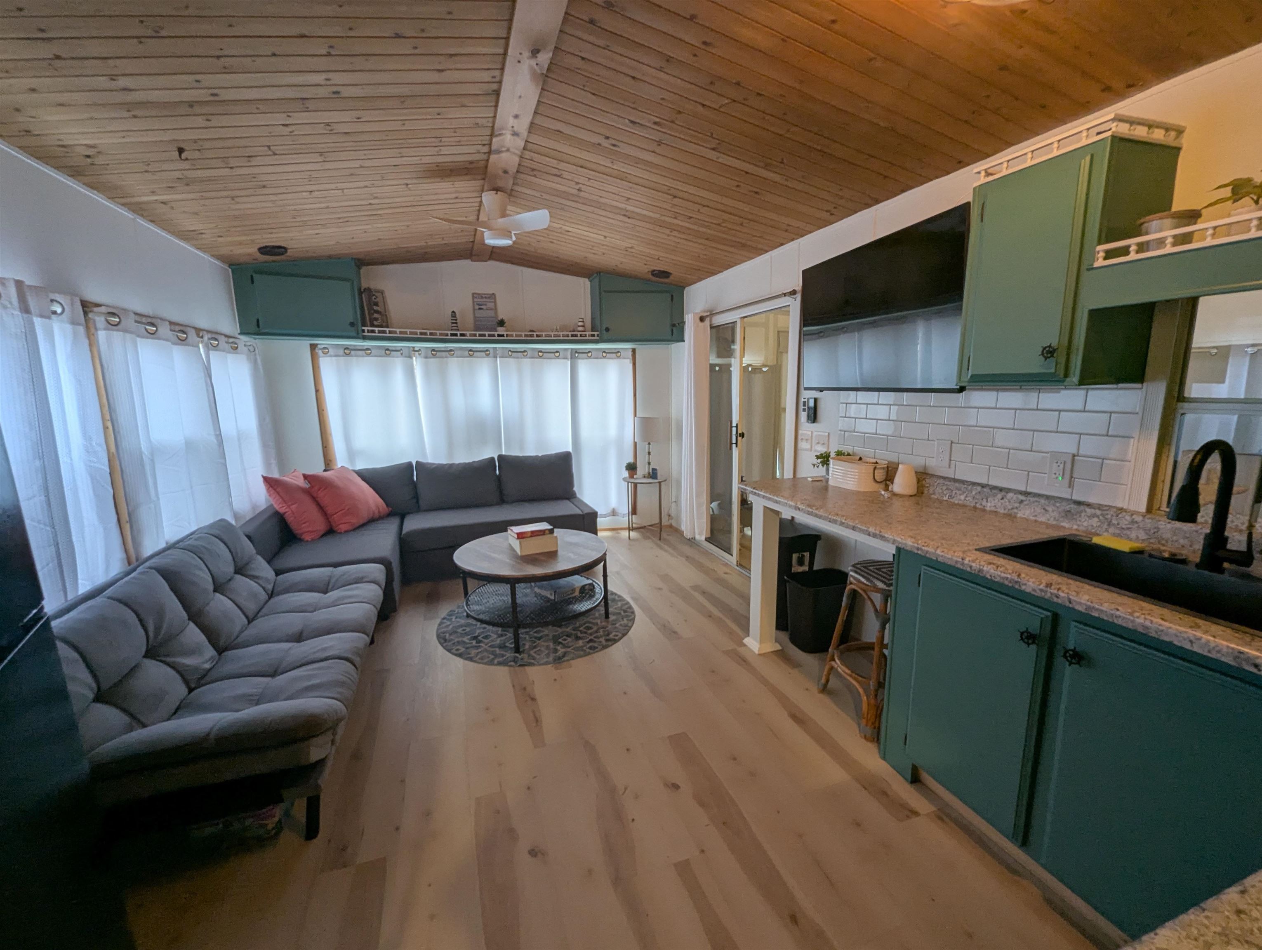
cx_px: 631
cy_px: 475
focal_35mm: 13
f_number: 2.2
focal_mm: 1.95
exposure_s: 1/40
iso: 111
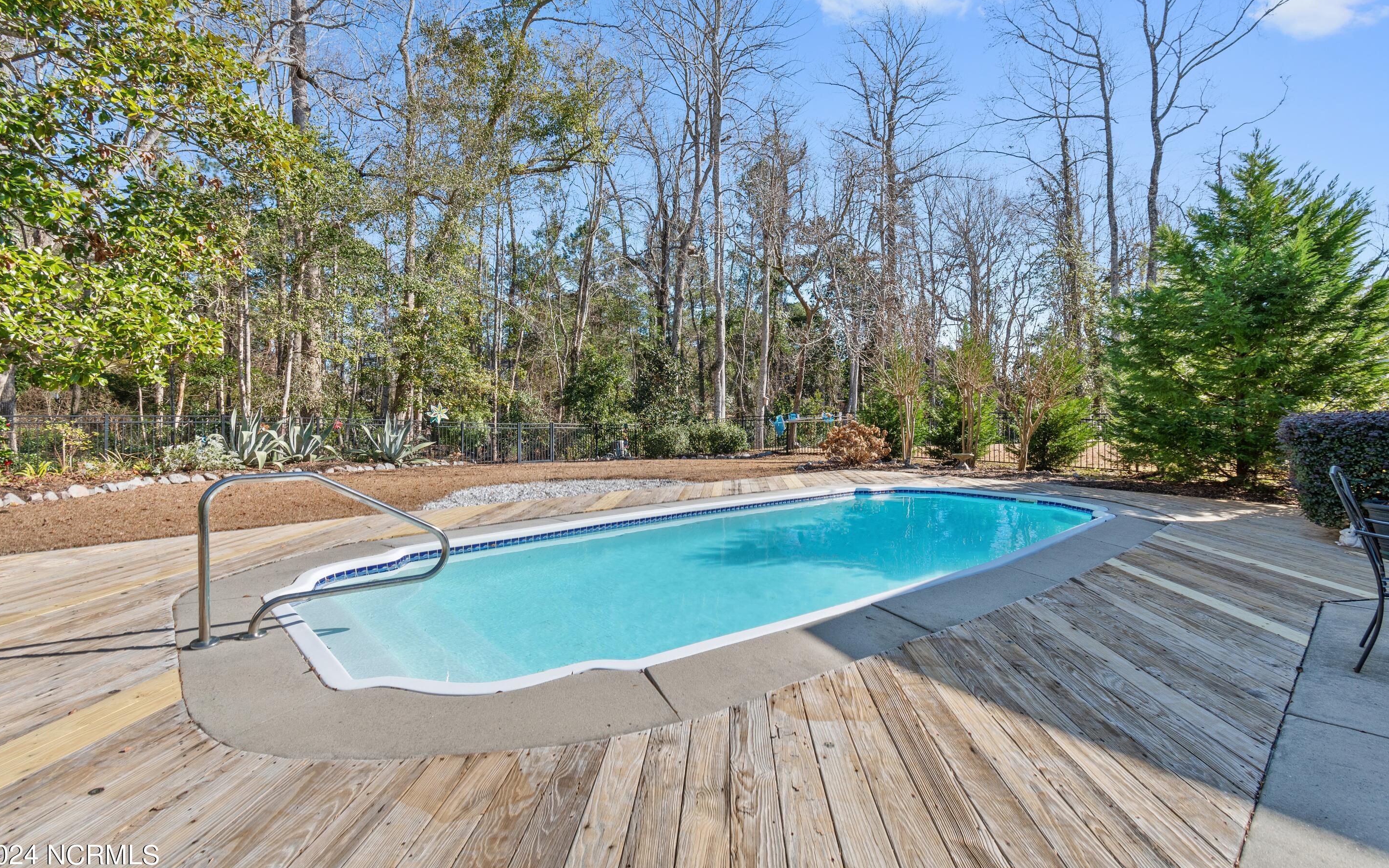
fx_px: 606
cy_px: 415
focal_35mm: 16
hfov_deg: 97.8
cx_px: 683
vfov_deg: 71.2
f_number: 8
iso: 100
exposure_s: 1/250
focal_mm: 10
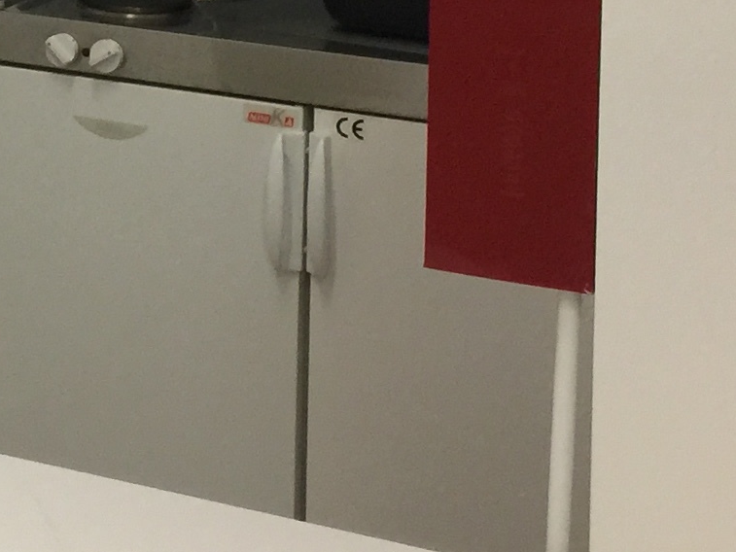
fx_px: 2658
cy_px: -258
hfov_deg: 15.0
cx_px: -242
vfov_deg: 11.4
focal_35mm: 125
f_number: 2.2
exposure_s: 1/17
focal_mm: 4.15
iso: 80
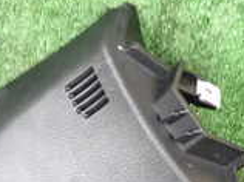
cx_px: 120
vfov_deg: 12.4
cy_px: 264
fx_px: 802
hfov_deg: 17.3
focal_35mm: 114
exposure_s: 1/30
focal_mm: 5.4
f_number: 2.3
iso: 320
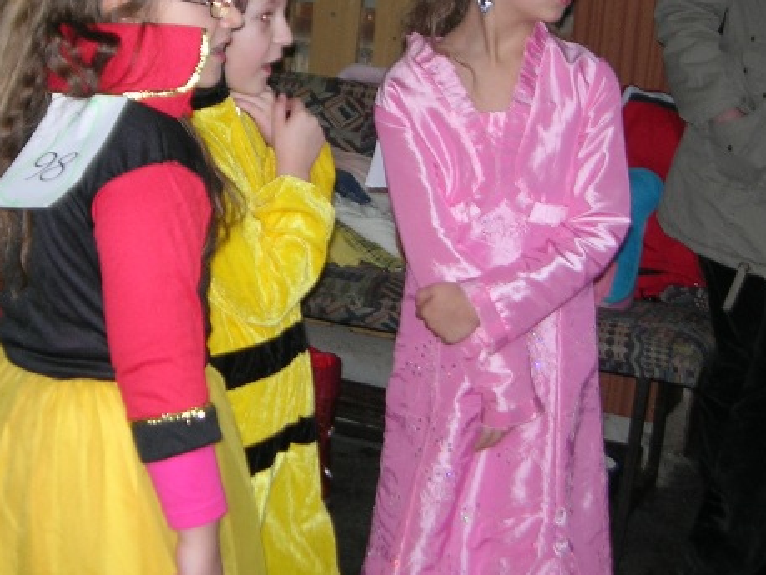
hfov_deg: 25.9
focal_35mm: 75
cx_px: 291
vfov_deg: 19.5
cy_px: 137
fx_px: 1660
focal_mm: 7.8
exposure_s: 1/60.1
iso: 64
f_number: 2.8
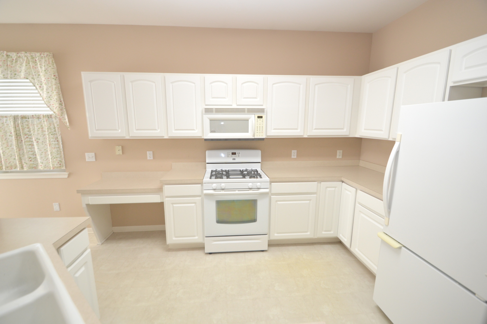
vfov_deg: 77.2
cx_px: 244
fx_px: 203
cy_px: 162
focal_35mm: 15
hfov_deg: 100.4
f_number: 4.5
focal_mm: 10
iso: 400
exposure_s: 1/80
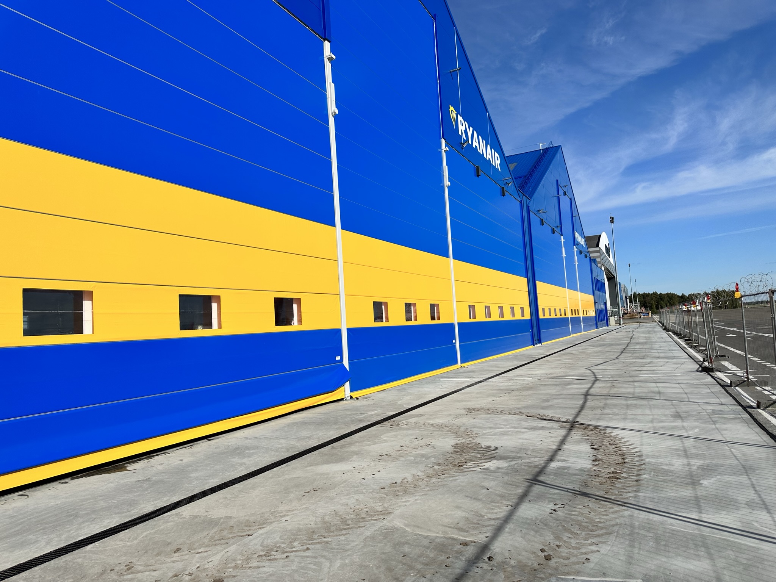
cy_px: 291
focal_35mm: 24
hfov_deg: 71.6
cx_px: 388
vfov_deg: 56.8
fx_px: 538
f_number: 1.78
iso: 80
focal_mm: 6.86
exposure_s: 1/8929
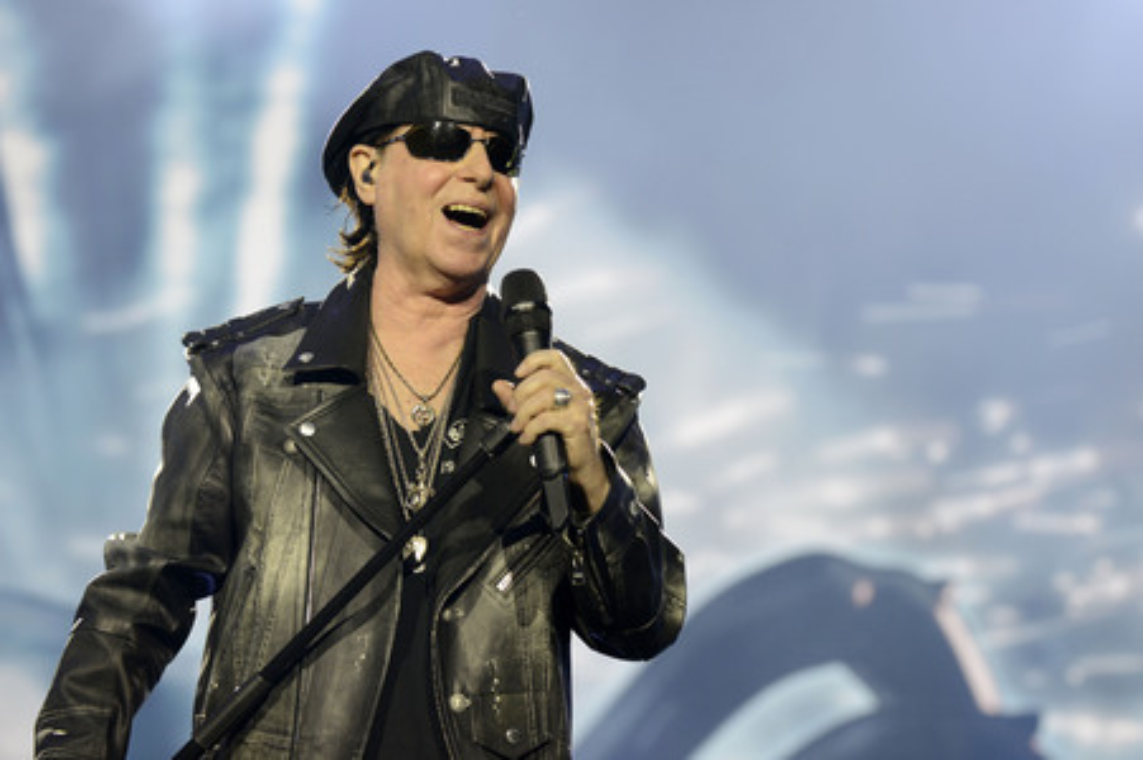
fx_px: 3331
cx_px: 572
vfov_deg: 13.0
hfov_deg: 19.5
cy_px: 380
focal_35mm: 105
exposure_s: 1/640
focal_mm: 105
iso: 1250
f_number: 4.5
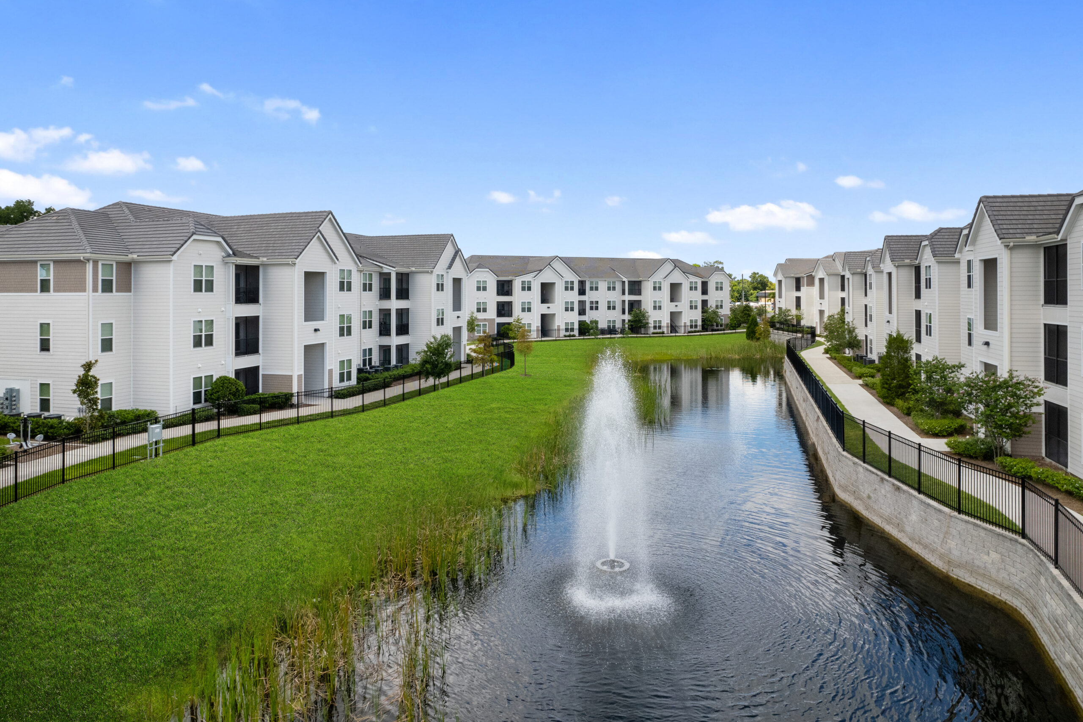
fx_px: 662
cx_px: 542
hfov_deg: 78.6
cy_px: 361
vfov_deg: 57.2
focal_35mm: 22
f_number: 2.8
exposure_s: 1/2000
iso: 100
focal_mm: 8.38
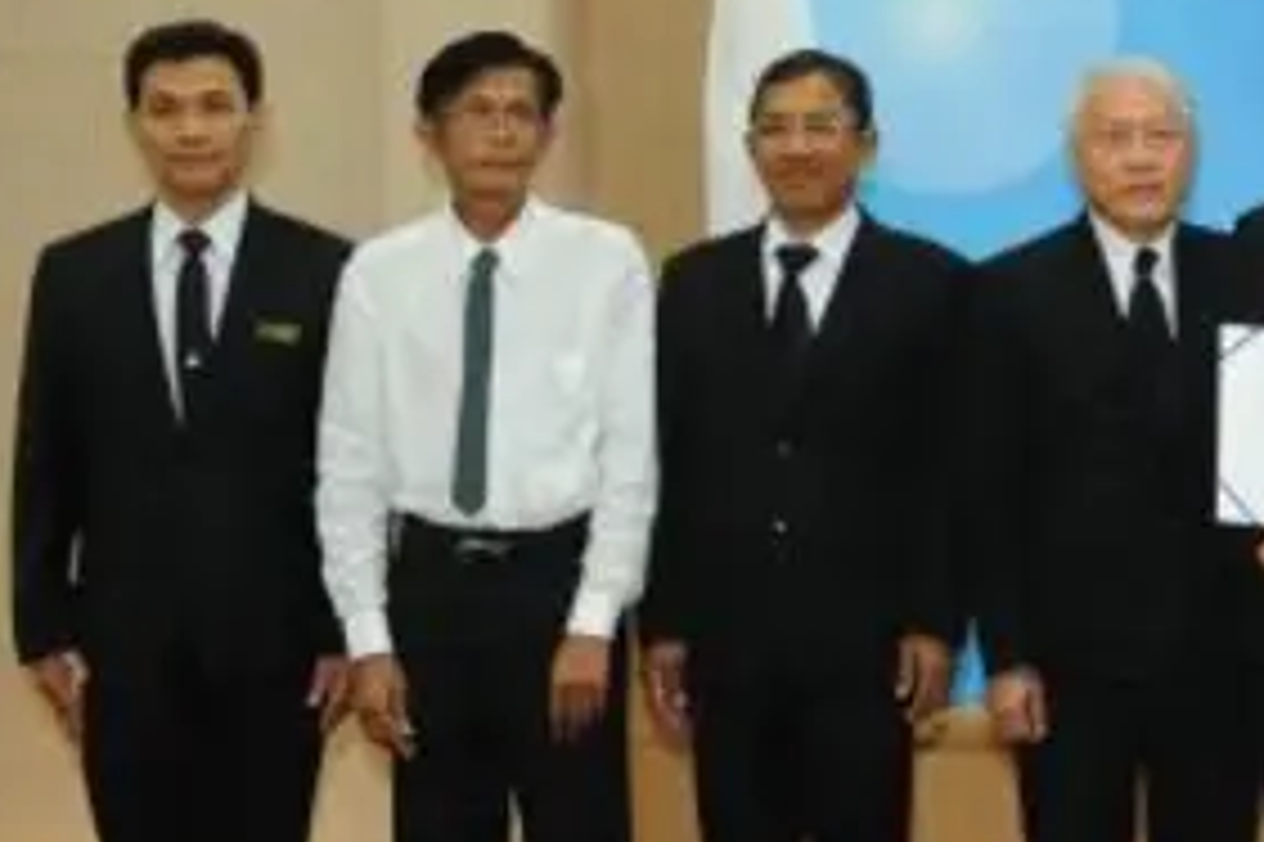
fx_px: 4281
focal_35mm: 122
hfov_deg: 15.8
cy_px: 380
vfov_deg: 11.2
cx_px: 1732
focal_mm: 44
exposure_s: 1/60
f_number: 4
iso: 1000
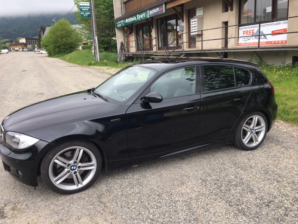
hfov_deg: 61.7
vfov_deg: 48.2
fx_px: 250
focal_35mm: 29
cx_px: 149
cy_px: 112
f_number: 2.2
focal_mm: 4.15
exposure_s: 1/345
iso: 25
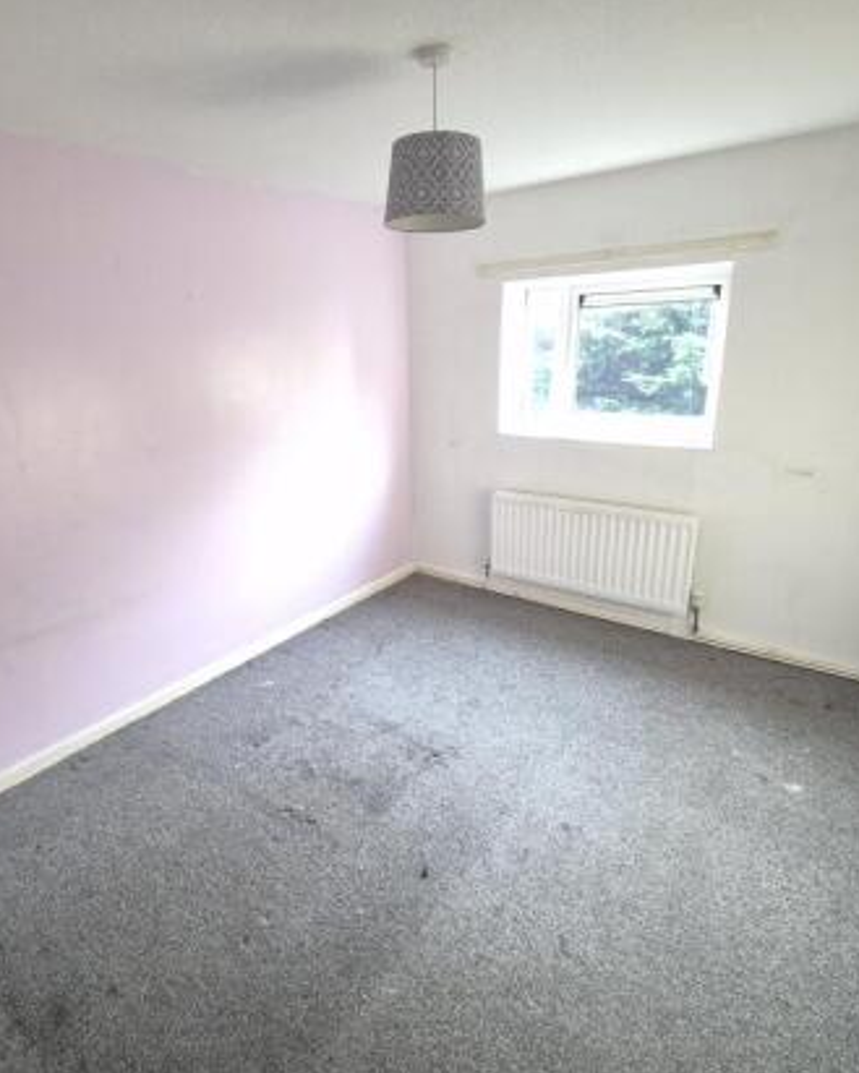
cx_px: 359
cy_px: 521
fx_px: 572
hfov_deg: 73.3
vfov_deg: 86.3
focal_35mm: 18
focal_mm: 2.2
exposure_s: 1/50
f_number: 2.2
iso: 1000
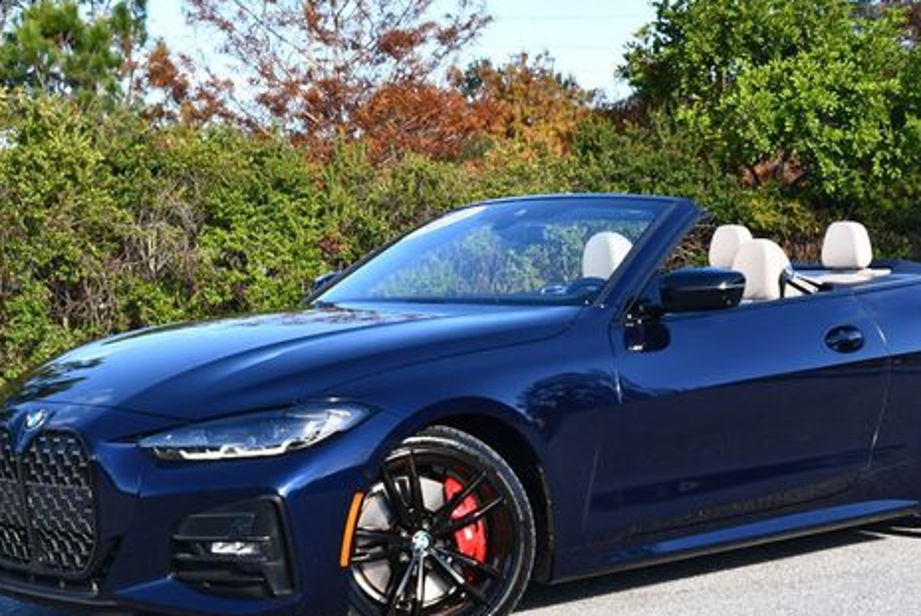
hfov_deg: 25.3
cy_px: 288
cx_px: 530
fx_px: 2048
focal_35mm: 80
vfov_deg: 17.1
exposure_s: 1/250
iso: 200
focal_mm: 29
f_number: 7.1
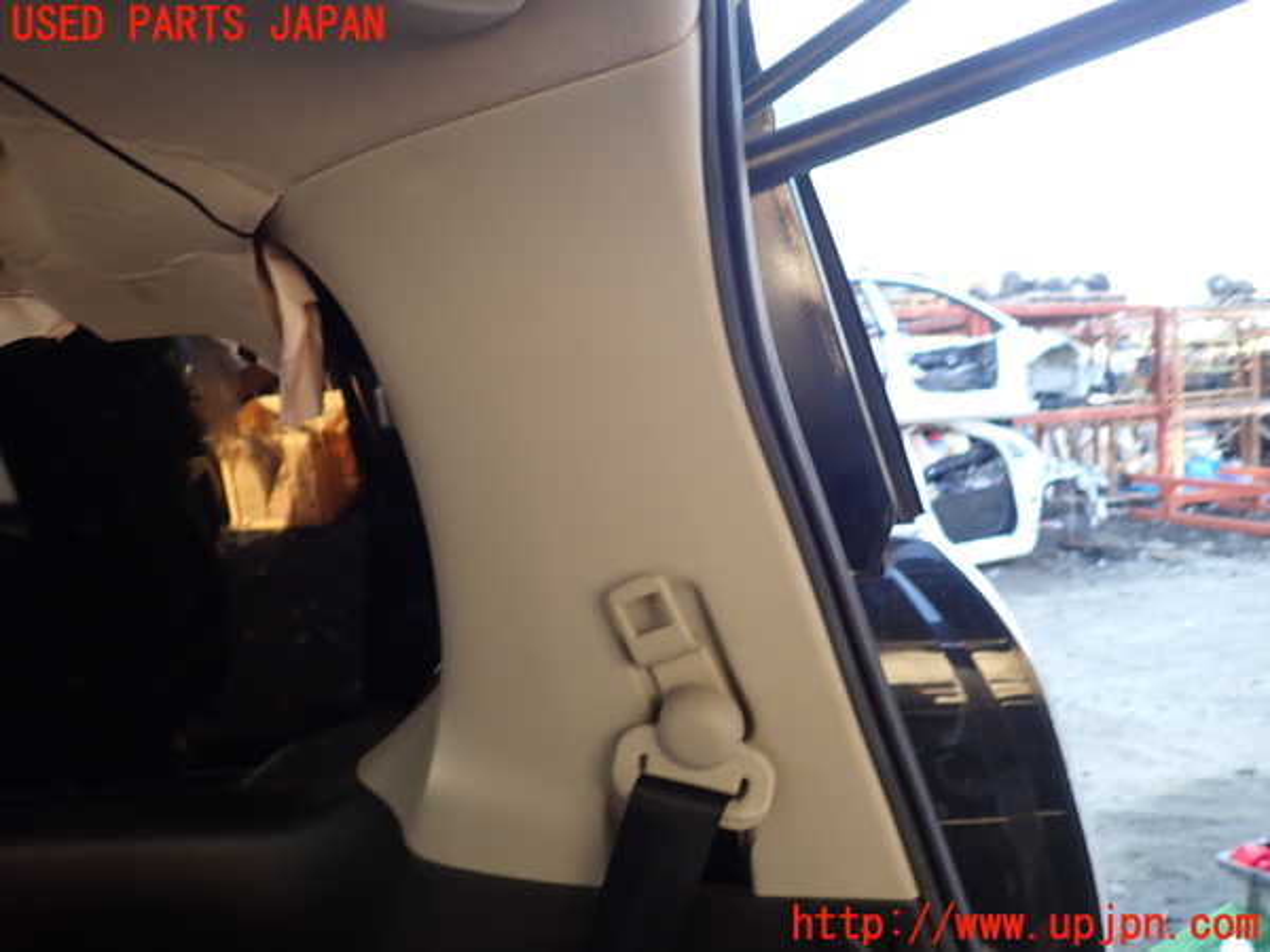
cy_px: 476
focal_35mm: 25
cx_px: 635
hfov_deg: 69.4
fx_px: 917
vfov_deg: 54.9
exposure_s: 1/60
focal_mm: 4.5
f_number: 2
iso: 100
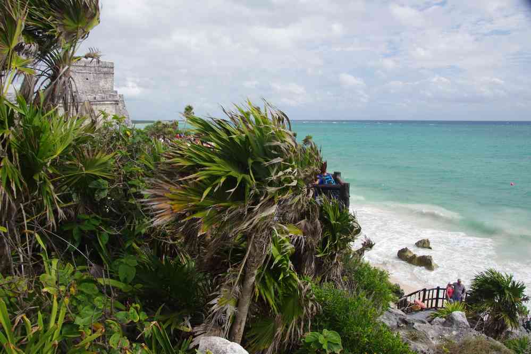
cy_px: 177
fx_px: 487
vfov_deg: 40.0
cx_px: 266
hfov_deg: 57.2
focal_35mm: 33
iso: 200
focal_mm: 21.9
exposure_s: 1/80
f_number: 11
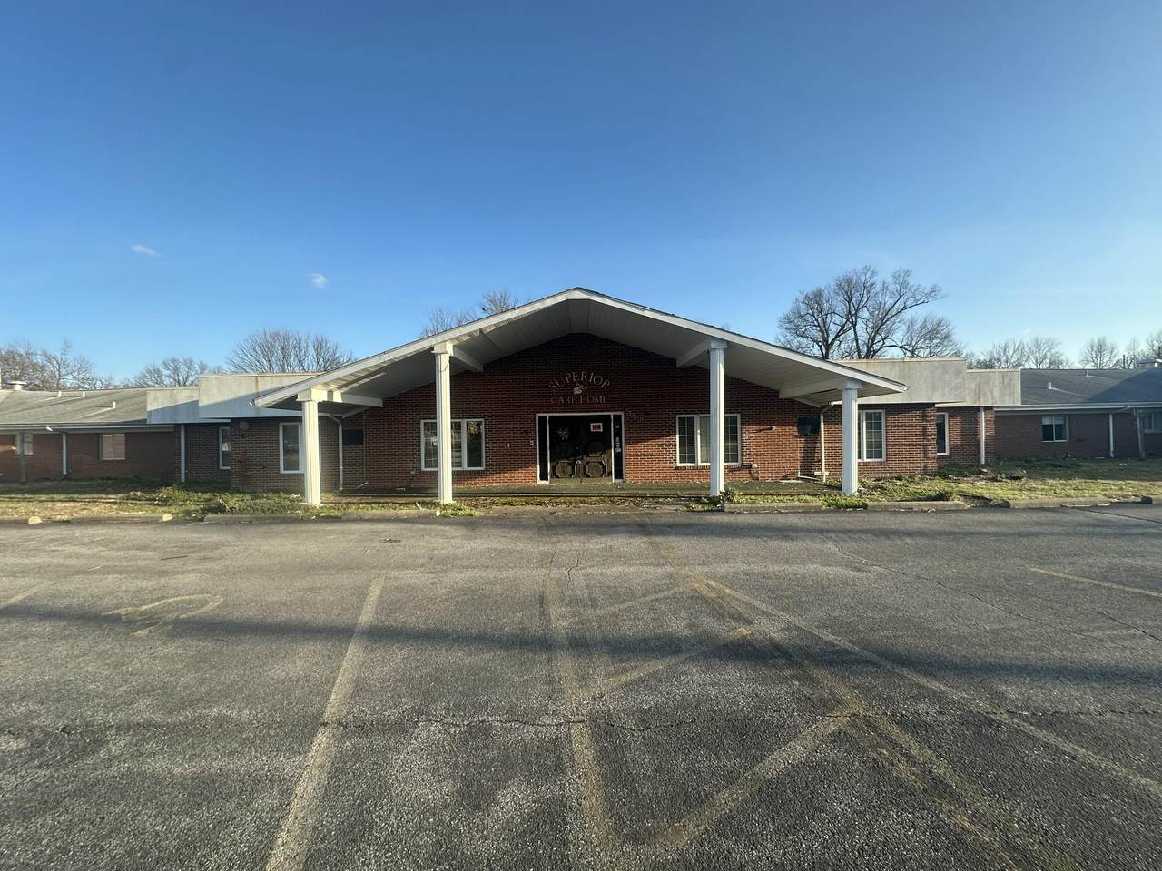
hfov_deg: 102.1
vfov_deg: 85.7
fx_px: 470
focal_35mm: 14
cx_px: 581
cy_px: 436
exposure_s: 1/602
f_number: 2.2
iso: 40
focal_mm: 2.22
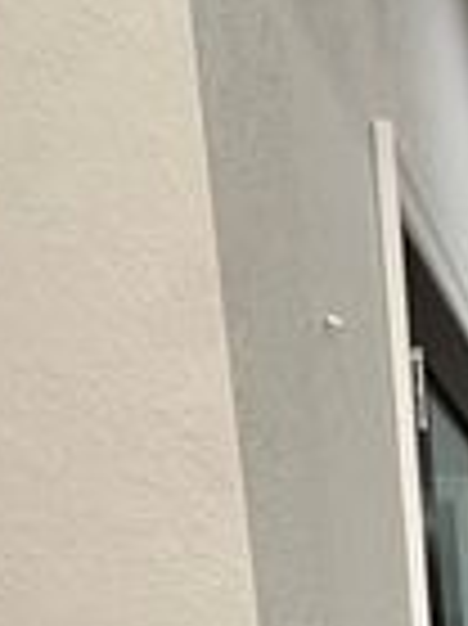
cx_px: 842
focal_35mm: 67
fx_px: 1210
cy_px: 1047
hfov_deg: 17.7
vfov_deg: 21.7
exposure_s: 1/60
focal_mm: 2.22
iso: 320
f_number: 2.2
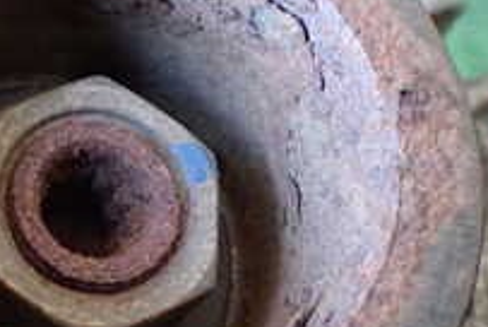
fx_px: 1249
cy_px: 171
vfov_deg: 14.9
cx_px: 82
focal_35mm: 92
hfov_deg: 21.8
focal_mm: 5.4
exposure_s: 1/50
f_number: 2.3
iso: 800
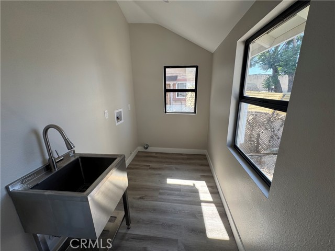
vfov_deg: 85.7
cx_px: 168
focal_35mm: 14
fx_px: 135
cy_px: 126
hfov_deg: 102.1
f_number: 2.2
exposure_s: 1/165
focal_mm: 2.22
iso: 40
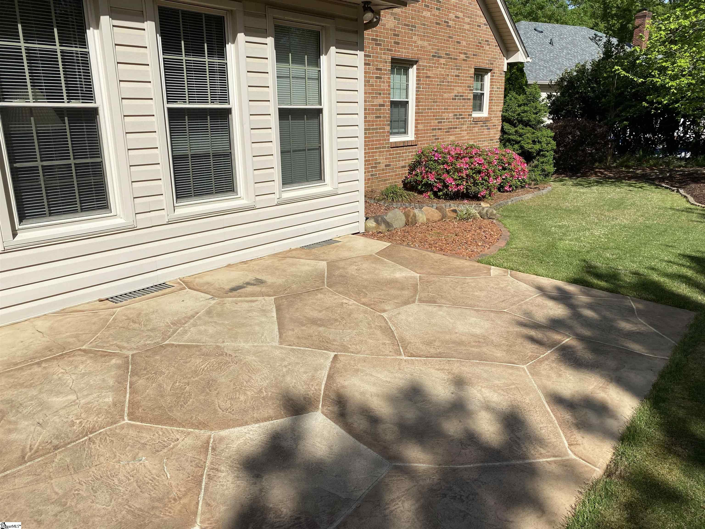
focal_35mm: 26
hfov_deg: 67.3
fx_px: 530
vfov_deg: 53.1
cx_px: 352
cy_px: 264
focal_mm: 4.25
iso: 32
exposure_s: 1/4808
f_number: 1.8
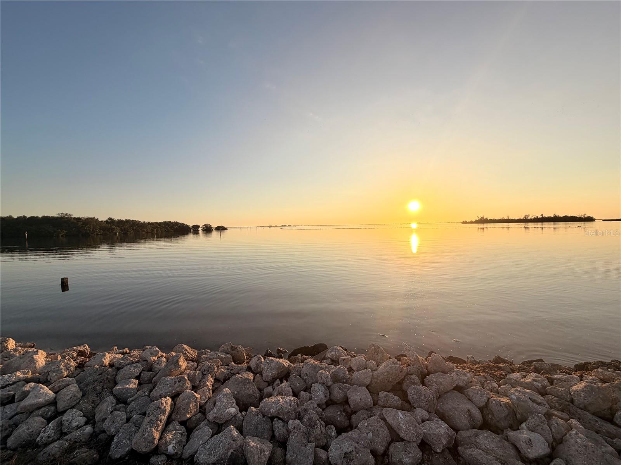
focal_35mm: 14
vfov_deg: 85.7
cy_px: 232
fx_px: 251
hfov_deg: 102.1
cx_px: 310
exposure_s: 1/770
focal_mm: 2.22
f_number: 2.2
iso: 32
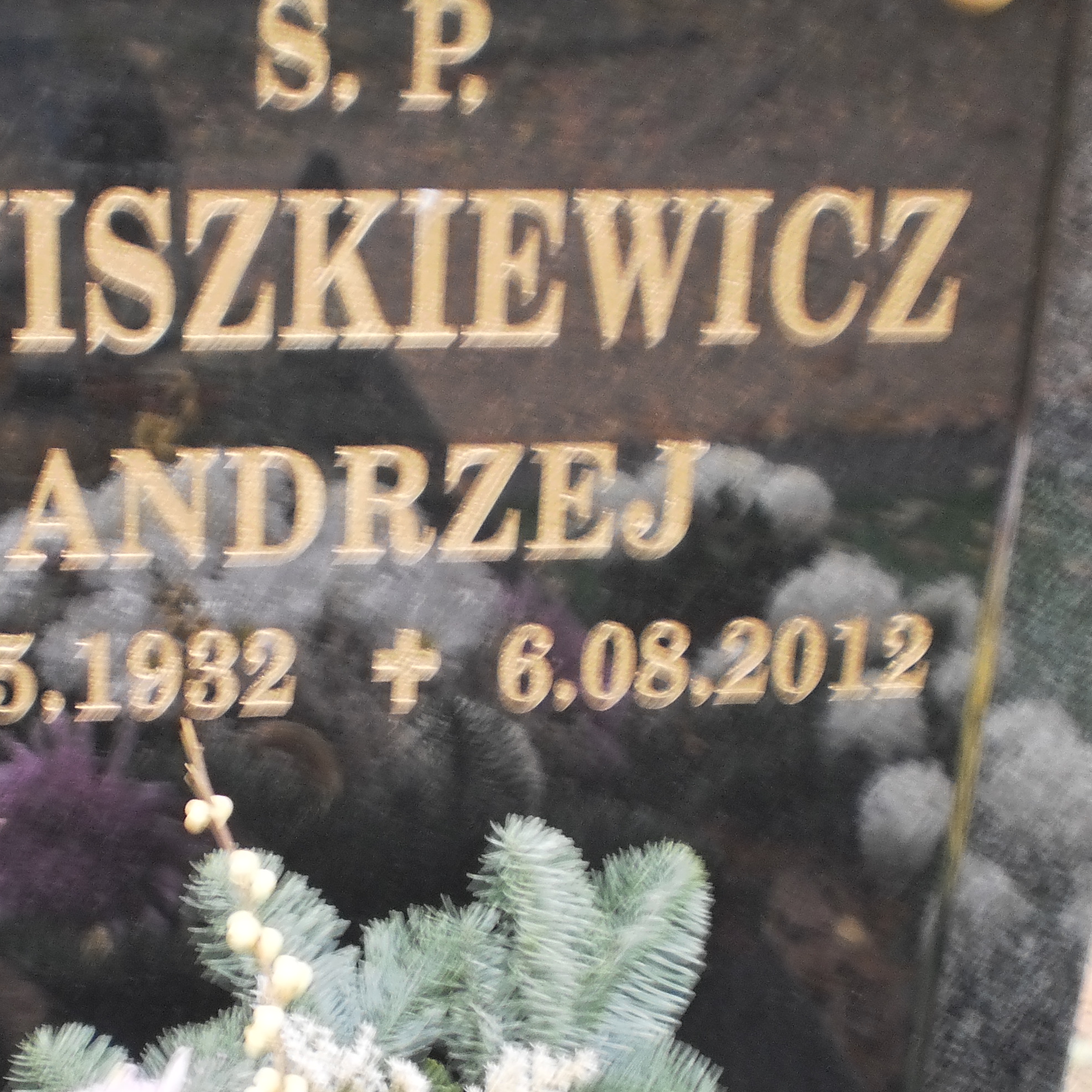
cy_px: 589
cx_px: 288
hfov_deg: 26.6
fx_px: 2284
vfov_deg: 26.9
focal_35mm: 64
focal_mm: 6.3
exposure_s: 1/5
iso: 125
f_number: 3.1
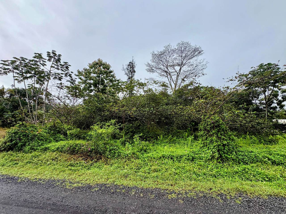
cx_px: 143
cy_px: 107
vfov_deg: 85.7
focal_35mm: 14
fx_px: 116
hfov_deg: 102.1
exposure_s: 1/2273
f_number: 2.2
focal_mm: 2.22
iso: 50
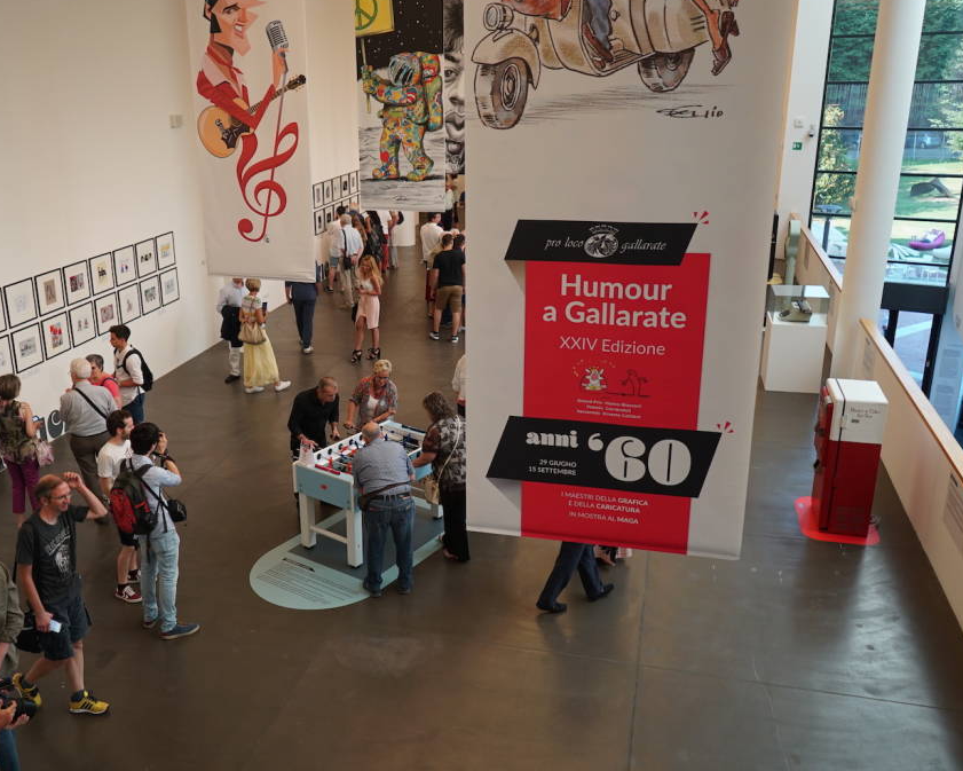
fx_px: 912
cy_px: 384
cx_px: 406
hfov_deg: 55.4
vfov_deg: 45.8
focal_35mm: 32
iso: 640
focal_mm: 28
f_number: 3.5
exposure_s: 1/320
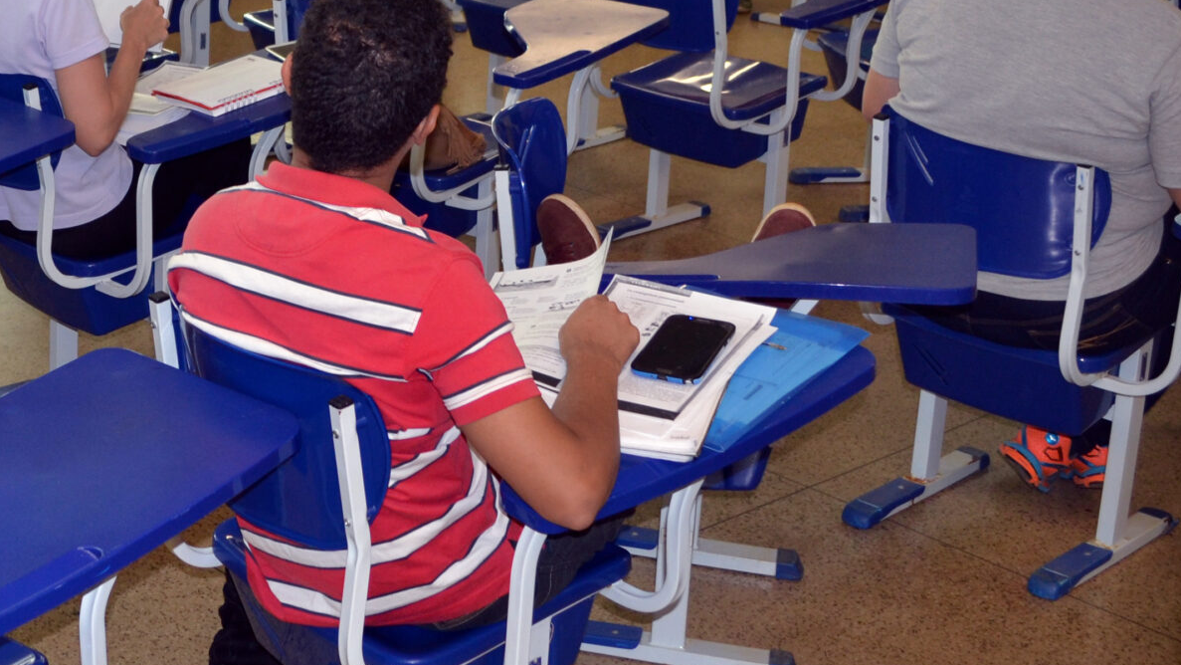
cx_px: 166
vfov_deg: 19.4
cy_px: 64
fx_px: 1910
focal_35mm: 61
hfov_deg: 32.9
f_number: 4
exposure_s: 1/60
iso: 400
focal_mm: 18
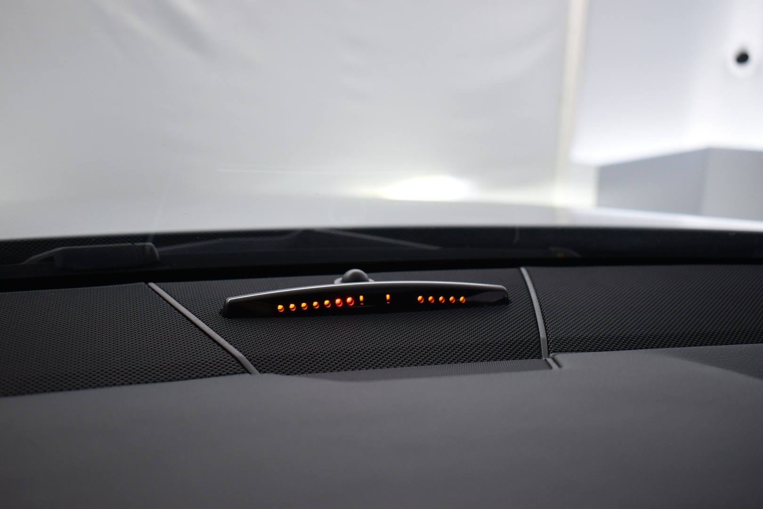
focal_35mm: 42
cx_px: 382
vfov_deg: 31.9
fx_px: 890
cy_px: 254
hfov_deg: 46.4
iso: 720
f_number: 4.2
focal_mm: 28
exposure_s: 1/60
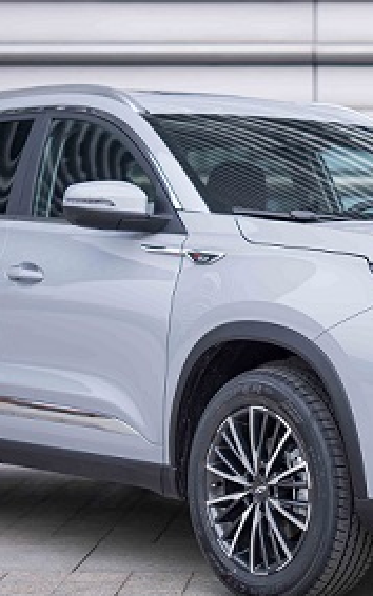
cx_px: 300
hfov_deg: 11.4
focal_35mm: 115
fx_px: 1869
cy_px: 280
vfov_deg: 18.1
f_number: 1.8
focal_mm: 50
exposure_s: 1/1250
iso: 100
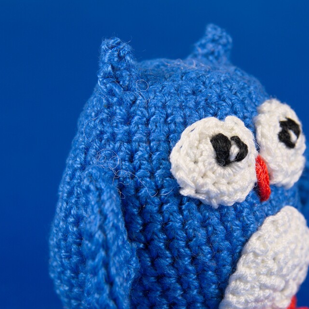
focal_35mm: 194
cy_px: 177
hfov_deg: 9.0
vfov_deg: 9.0
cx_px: 202
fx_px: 1959
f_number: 8
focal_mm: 70
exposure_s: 1/13
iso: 200
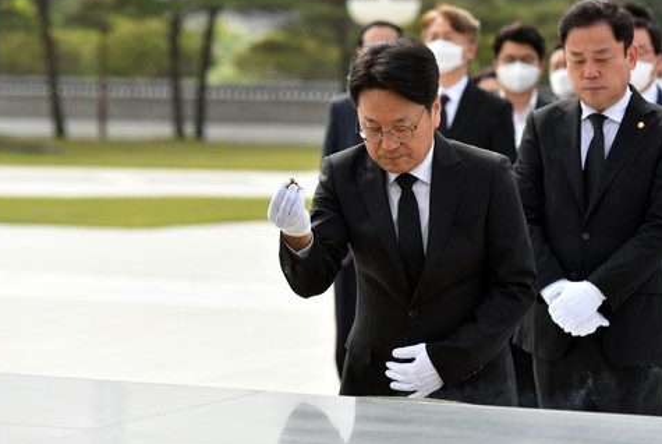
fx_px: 2835
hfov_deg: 13.3
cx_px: 383
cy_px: 171
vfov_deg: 8.9
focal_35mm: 154
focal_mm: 122
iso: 400
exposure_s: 1/1600
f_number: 4.5
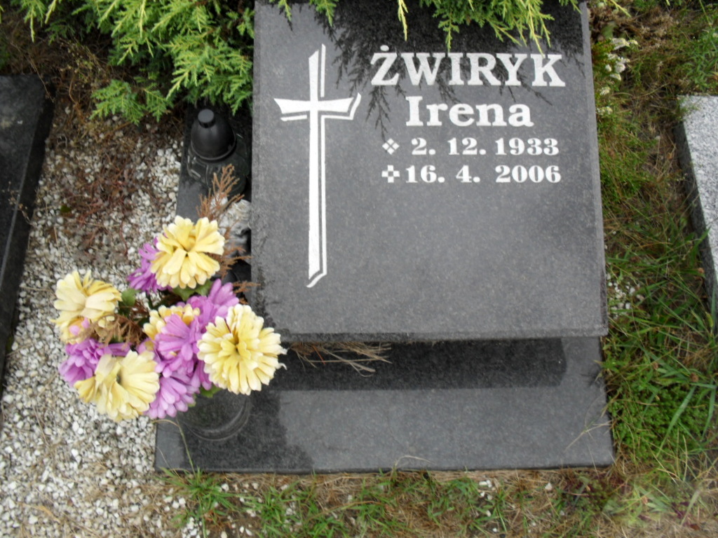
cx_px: 359
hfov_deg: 52.6
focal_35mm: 35
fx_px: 726
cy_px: 269
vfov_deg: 40.7
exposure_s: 1/250
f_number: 3.2
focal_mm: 6.3
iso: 100
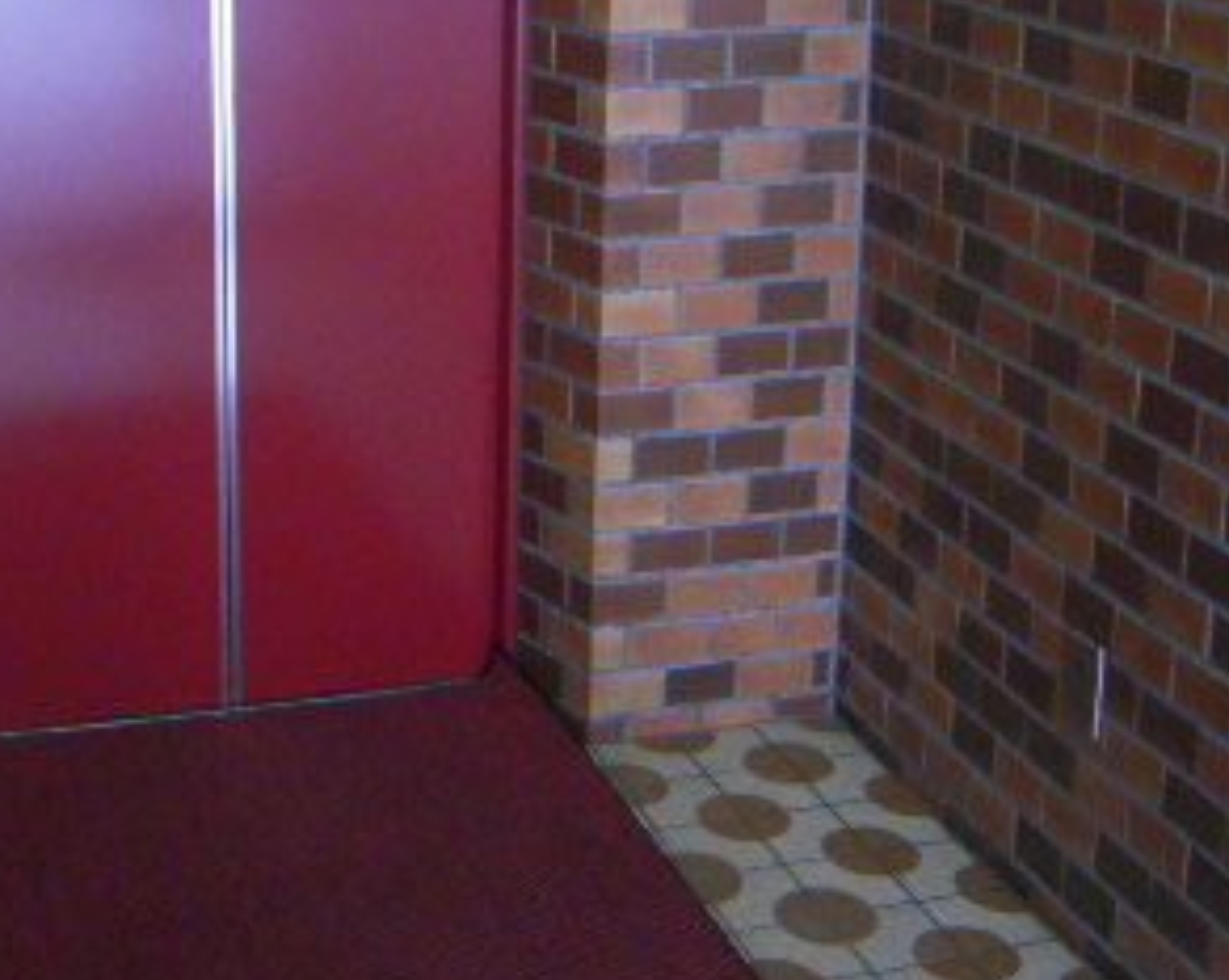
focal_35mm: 60
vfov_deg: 24.7
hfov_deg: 31.0
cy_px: 126
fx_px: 2180
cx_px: 316
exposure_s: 1/30
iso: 640
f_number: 2.7
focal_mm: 5
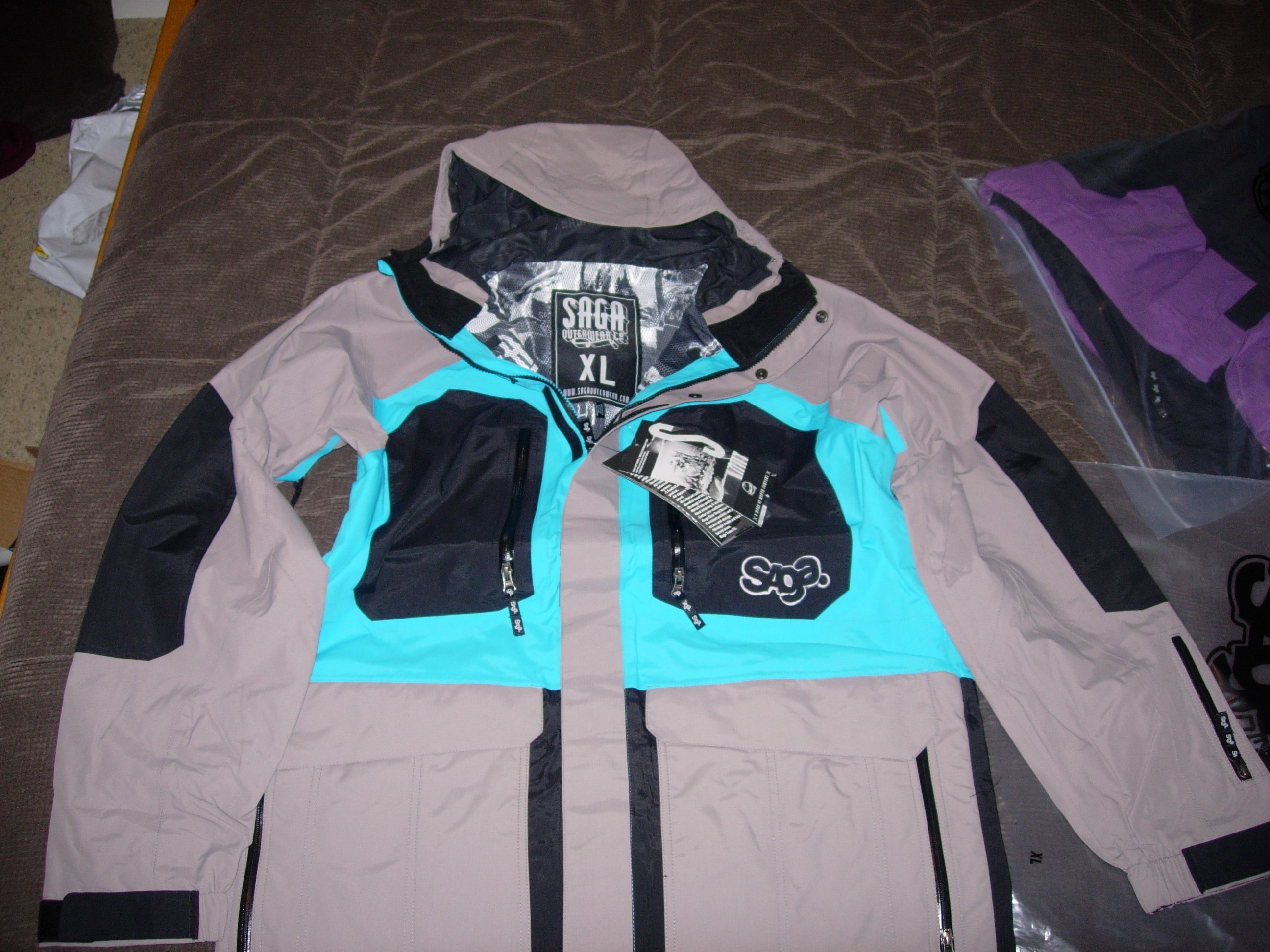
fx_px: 1394
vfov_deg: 37.7
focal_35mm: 38
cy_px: 476
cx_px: 635
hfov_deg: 49.0
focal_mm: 7.8
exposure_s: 1/64
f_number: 2.8
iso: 79
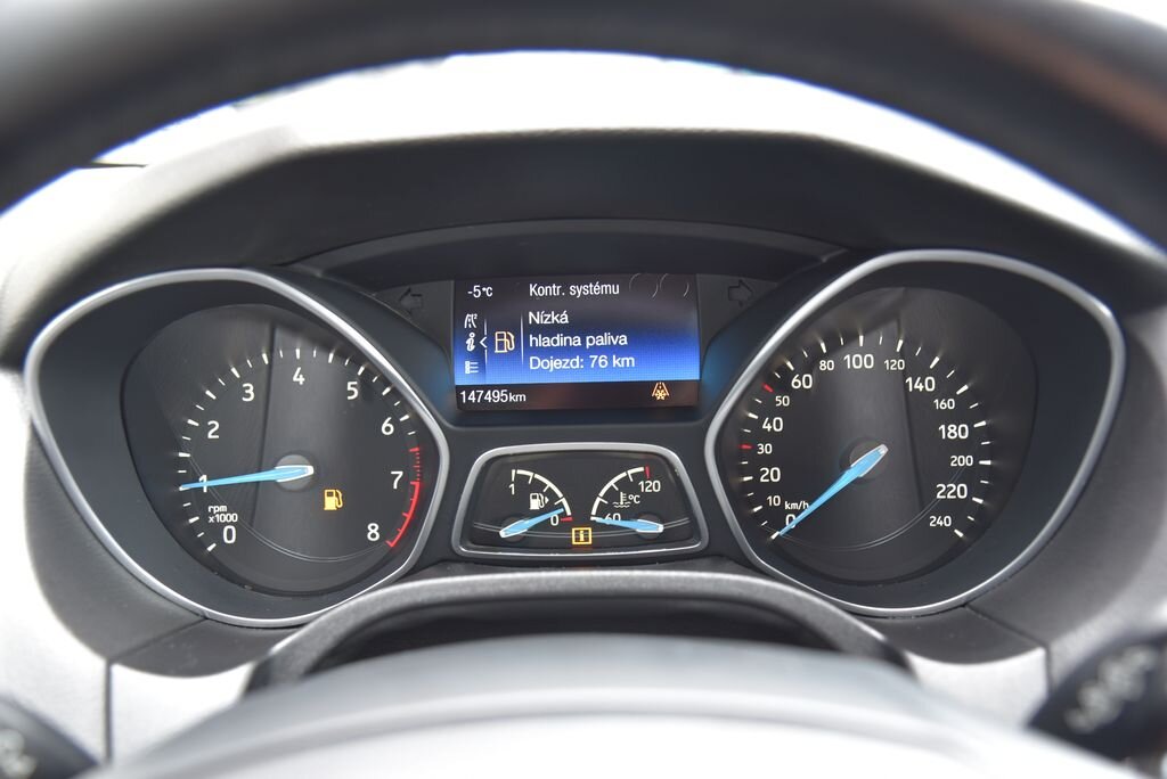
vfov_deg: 35.1
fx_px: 1232
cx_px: 584
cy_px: 390
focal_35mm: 38
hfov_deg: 50.7
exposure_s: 1/25
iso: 500
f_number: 4
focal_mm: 38
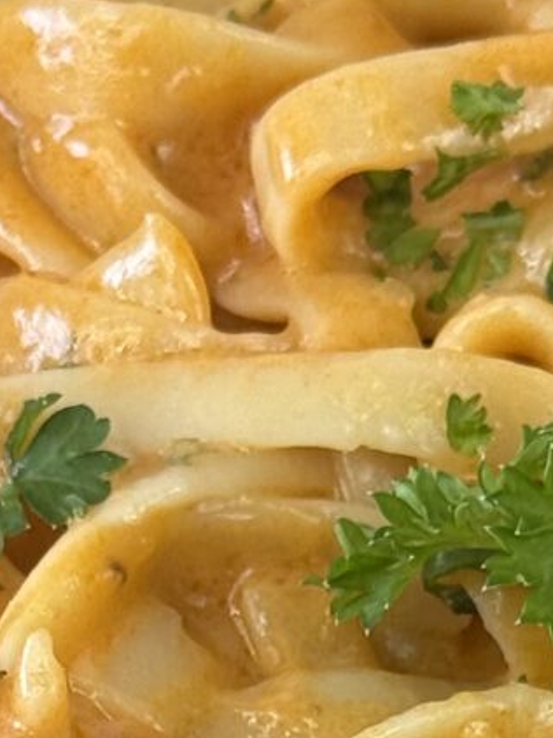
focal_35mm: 233
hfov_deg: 6.4
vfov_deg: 8.3
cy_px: 1046
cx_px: 150
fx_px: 4968
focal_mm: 6.76
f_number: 1.78
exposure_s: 1/121
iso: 80
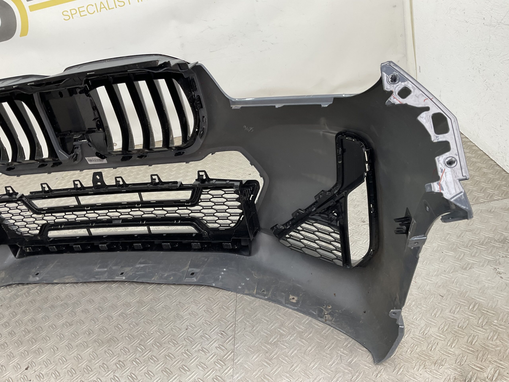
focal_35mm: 29
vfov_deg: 48.2
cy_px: 191
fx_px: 426
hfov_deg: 61.7
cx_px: 254
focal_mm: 3
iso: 40
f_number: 1.8
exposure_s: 1/120
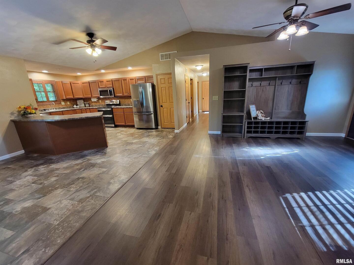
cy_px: 132
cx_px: 177
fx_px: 133
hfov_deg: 106.2
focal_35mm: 13
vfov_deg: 89.9
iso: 500
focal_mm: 2.2
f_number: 2.2
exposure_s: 1/30
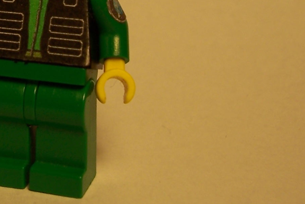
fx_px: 763
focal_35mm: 90
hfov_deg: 21.9
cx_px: 15
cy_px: -47
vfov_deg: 14.7
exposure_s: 1/60
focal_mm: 5.6
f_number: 2.7
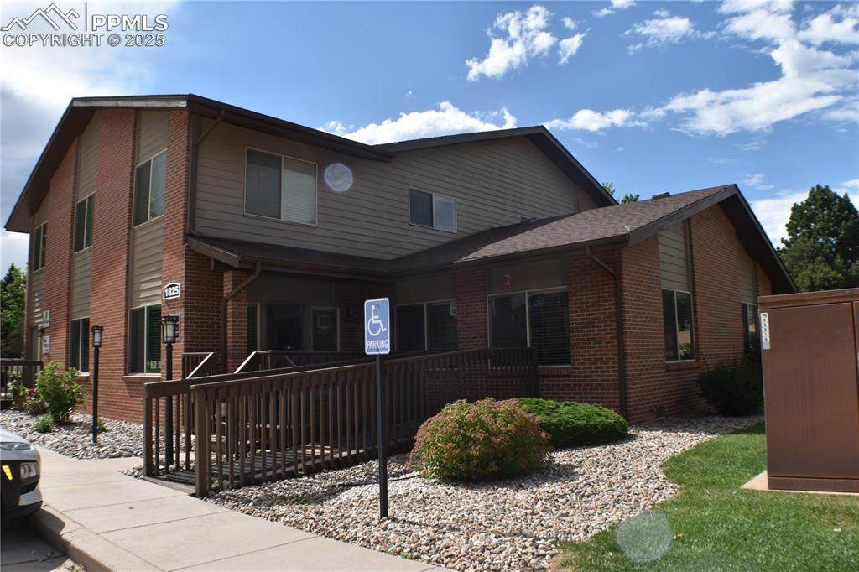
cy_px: 286
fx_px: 859
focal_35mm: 36
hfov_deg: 53.1
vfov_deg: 36.8
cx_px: 430
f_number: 9
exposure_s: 1/200
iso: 100
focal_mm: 24
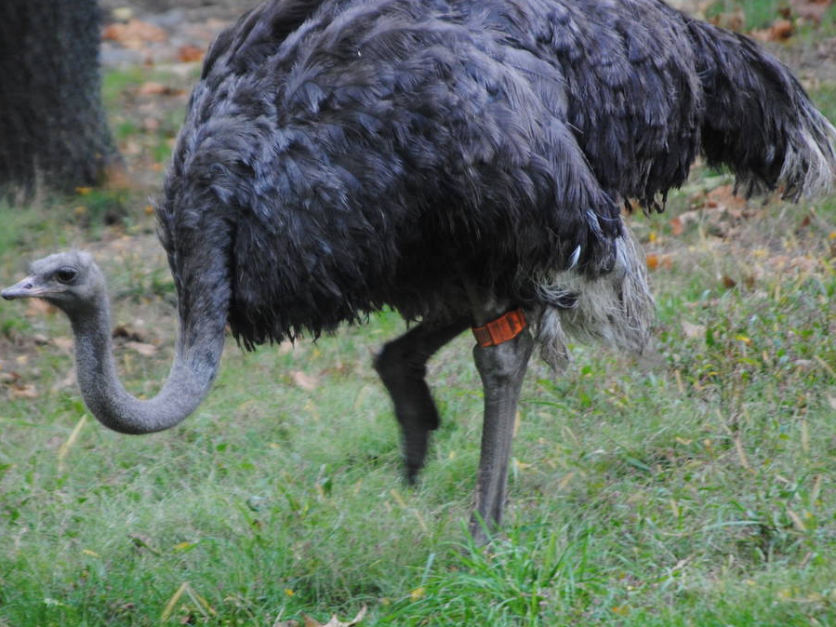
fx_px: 12412
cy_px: 352
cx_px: 304
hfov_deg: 3.9
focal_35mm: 514
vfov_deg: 2.9
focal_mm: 200
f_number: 5.6
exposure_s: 1/160
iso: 400
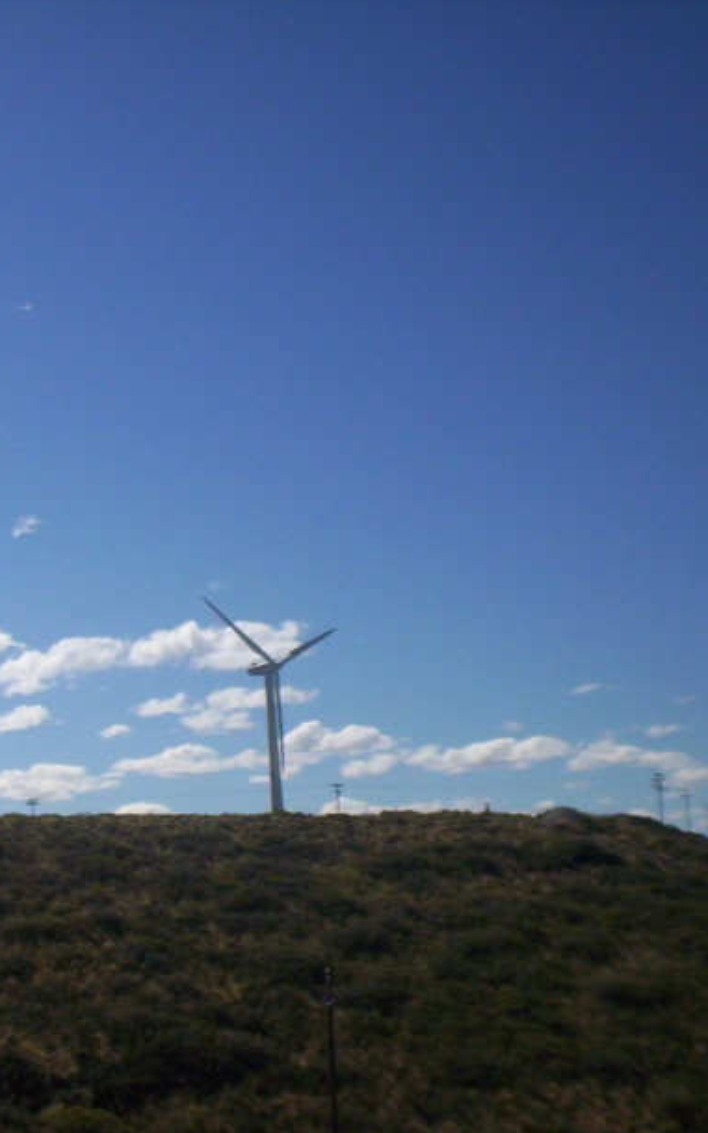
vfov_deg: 37.5
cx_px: -19
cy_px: 566
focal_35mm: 54
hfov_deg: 22.9
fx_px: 1668
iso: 100
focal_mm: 4.99
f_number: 4.5
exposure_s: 1/2000
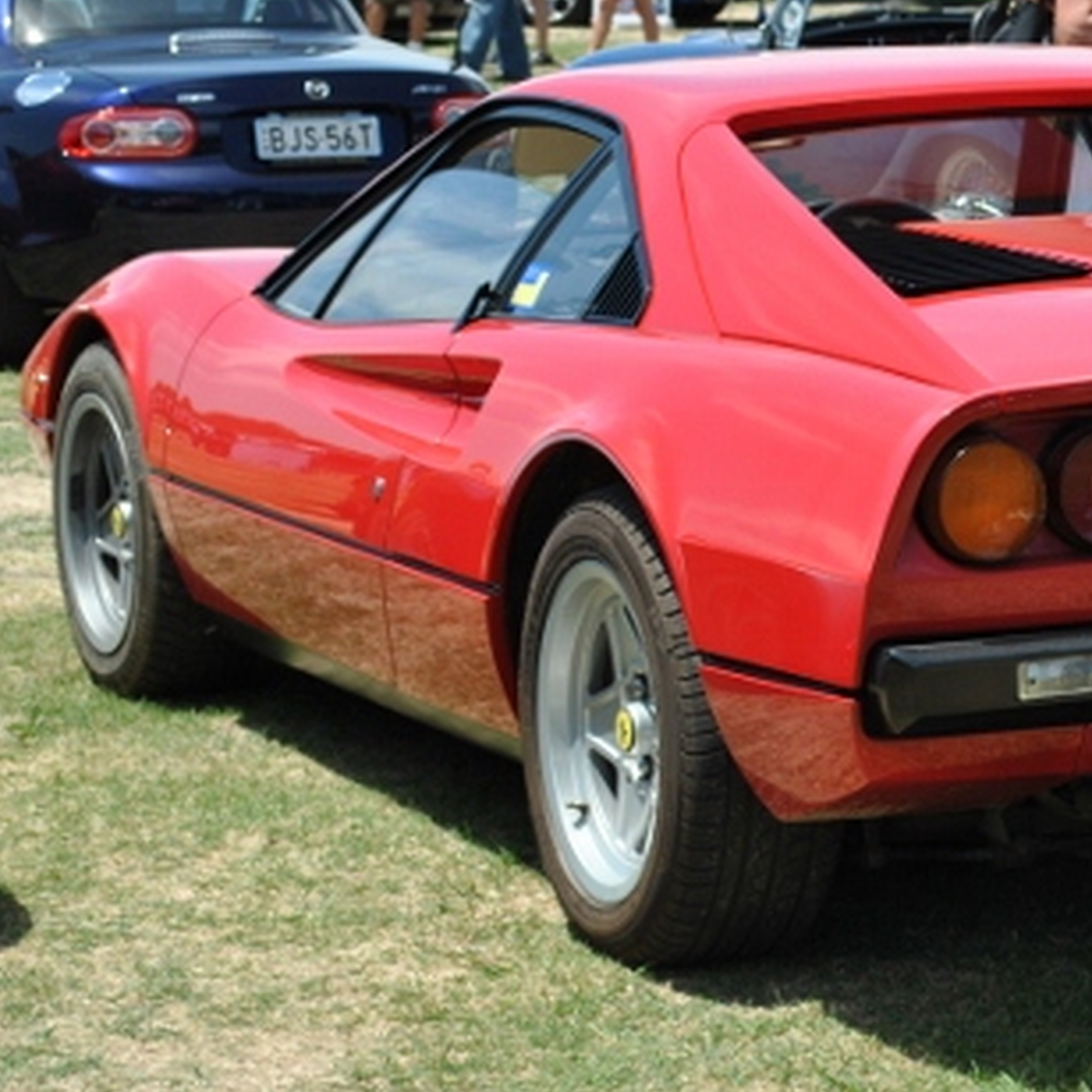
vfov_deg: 12.6
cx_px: 1007
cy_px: 429
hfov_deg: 12.5
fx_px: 4925
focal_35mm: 138
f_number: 8
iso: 100
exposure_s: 1/250
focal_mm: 52
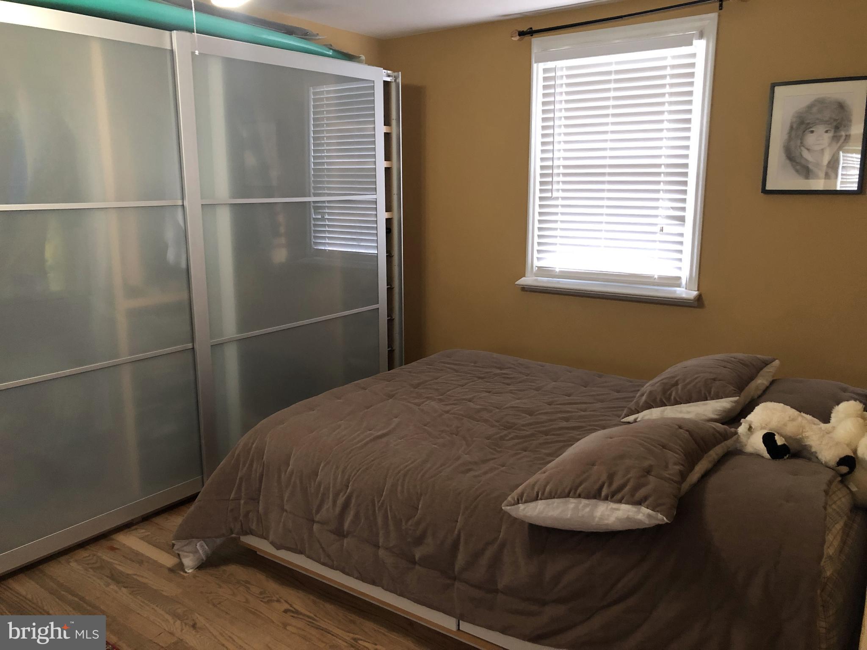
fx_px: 701
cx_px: 434
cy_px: 325
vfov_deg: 49.7
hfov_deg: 63.4
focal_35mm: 28
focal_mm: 3.99
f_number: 1.8
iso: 80
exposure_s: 1/8
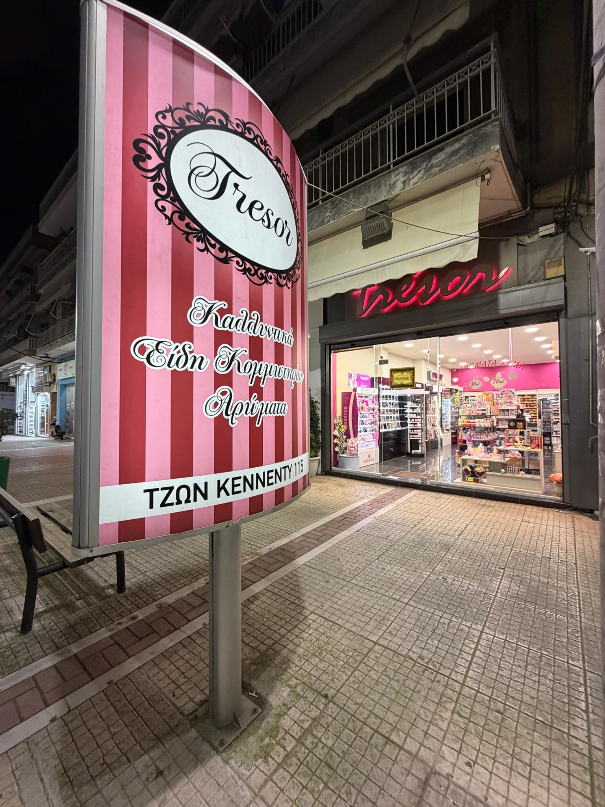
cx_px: 302
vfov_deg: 102.1
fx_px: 326
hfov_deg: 85.7
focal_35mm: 14
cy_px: 404
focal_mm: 2.22
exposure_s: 1/50
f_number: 2.2
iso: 250
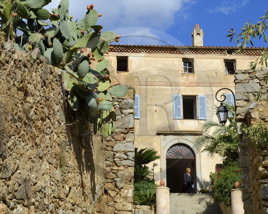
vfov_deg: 22.5
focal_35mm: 68
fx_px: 539
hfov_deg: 27.9
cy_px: 106
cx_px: 134
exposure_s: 1/250
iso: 200
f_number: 14
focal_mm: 48
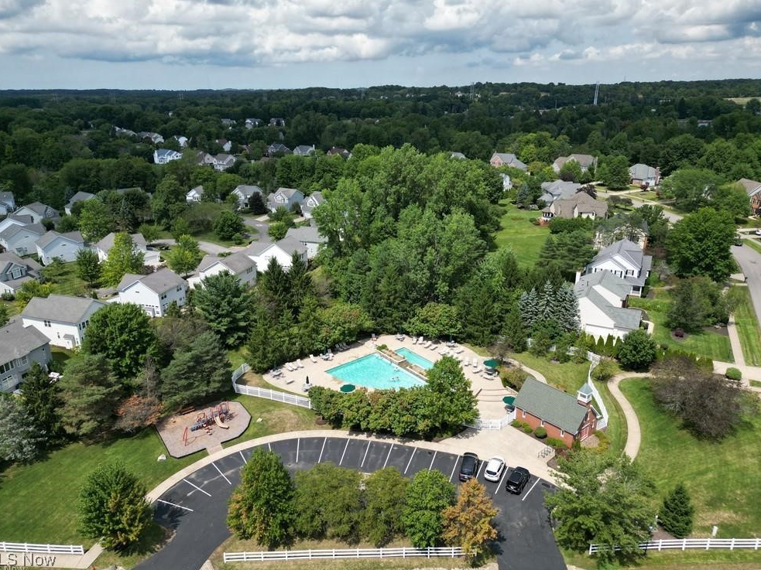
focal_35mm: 25
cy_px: 279
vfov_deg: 54.9
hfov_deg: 69.4
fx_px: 550
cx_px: 375
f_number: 1.7
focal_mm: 6.72
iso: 150
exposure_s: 1/4000
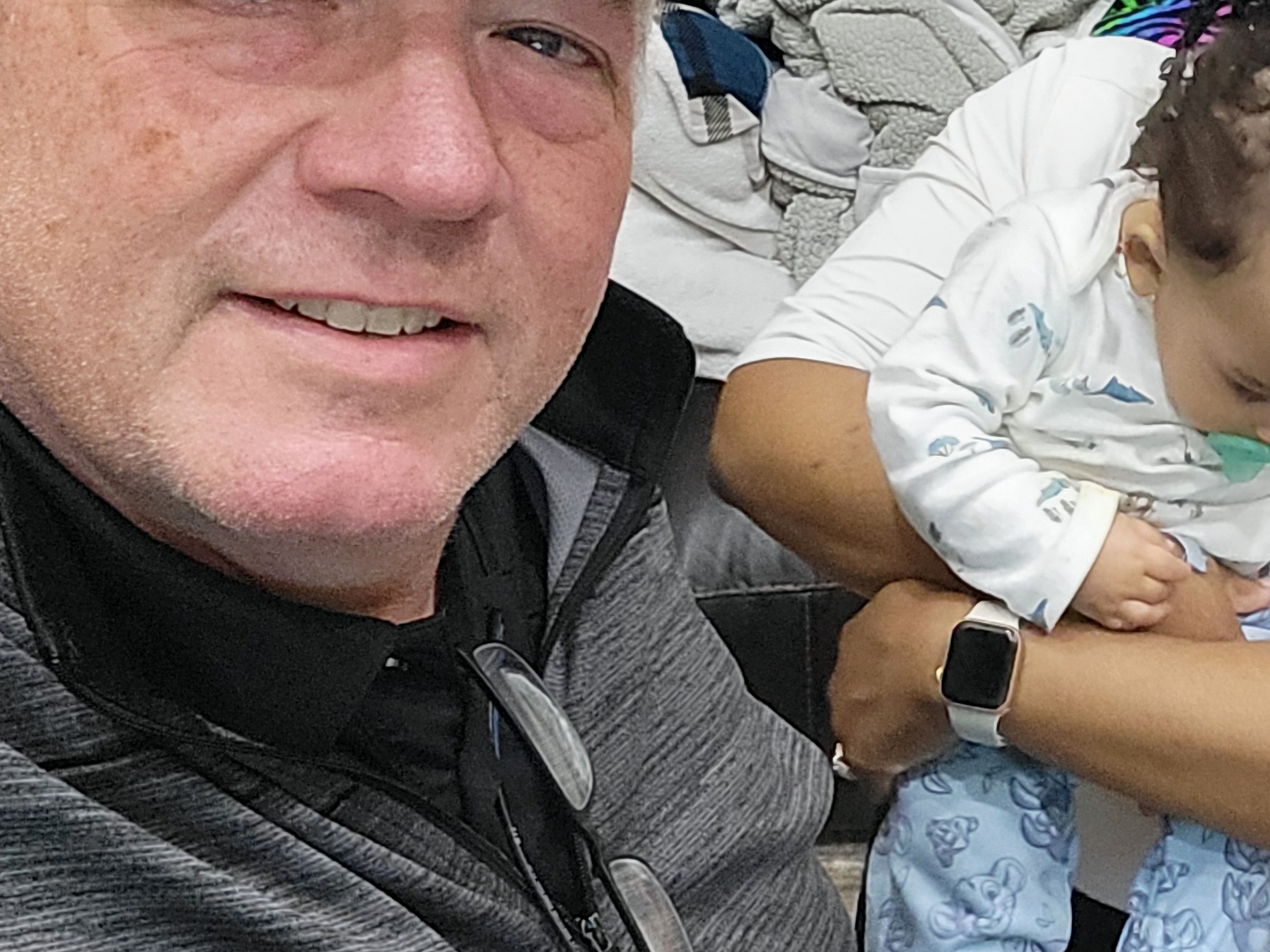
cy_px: 403
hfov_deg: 30.5
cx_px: 1192
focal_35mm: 60
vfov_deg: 24.4
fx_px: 2201
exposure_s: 1/30
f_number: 2.2
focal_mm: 3.3
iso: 1000
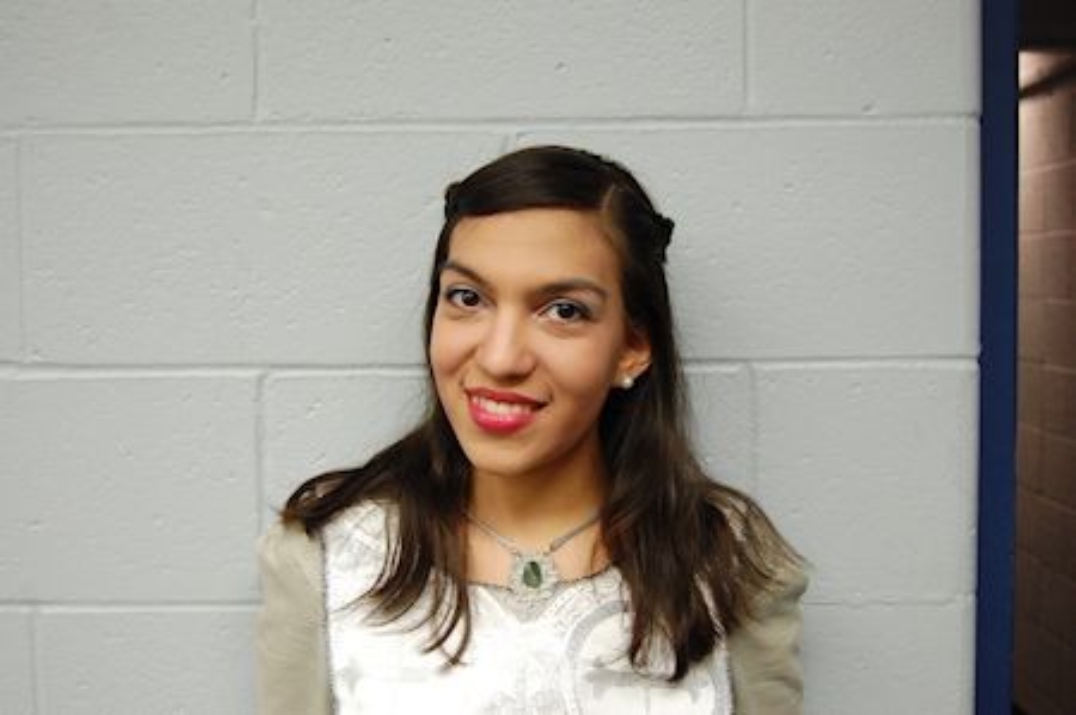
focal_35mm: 45
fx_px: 1344
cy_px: 358
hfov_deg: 43.6
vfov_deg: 29.8
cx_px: 538
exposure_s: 1/25
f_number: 4.2
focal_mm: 30
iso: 800
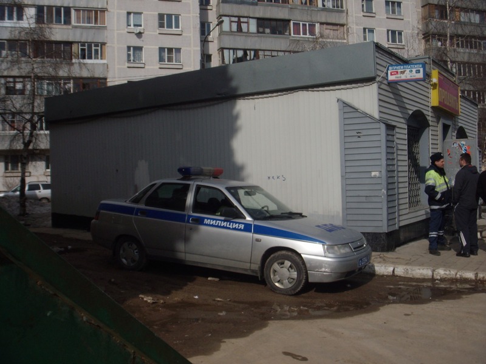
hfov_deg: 49.0
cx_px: 243
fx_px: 534
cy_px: 182
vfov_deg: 37.7
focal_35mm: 38
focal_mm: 6.4
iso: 64
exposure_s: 1/1667
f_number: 5.7
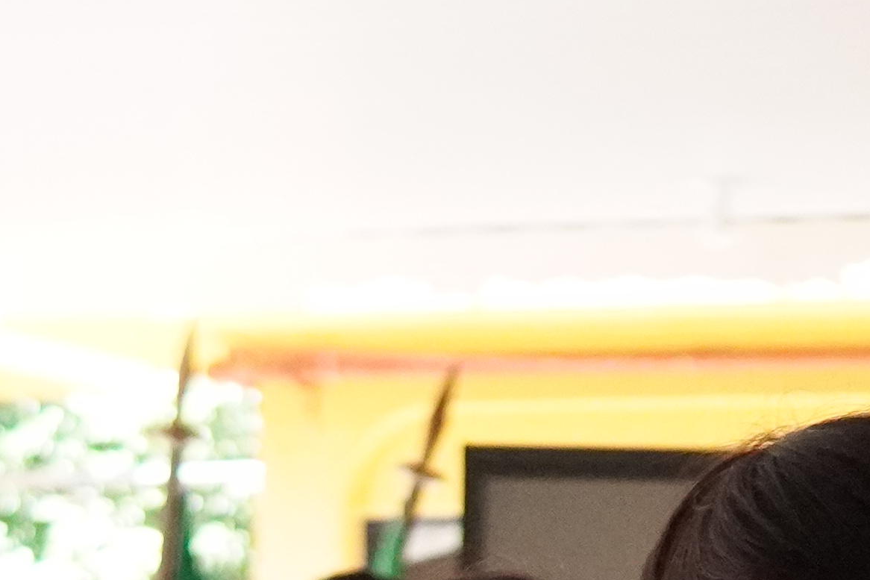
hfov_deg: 11.3
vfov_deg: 7.4
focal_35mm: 178
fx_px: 4290
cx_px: 1092
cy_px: 1174
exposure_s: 1/4000
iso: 4000
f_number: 2
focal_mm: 23
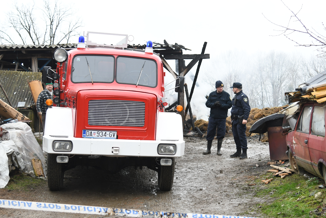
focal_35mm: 69
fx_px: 625
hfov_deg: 29.2
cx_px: 163
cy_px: 109
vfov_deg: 19.7
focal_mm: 46
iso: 500
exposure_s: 1/250
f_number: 4
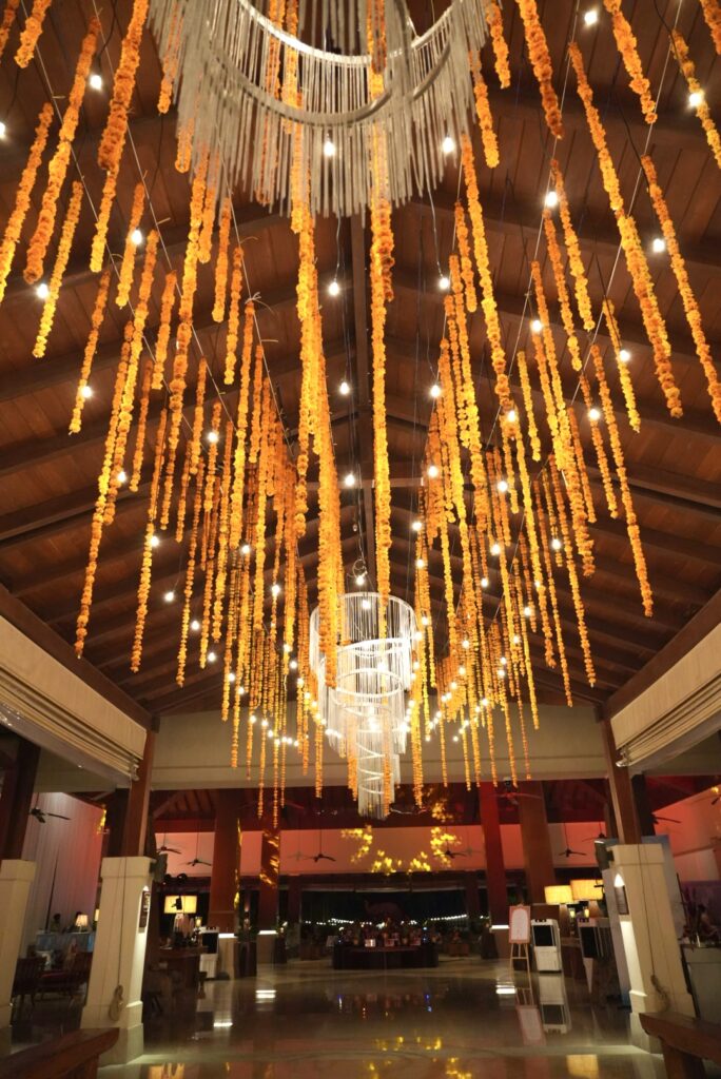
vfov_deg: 73.7
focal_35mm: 24
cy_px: 540
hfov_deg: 53.2
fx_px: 720
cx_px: 360
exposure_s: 1/160
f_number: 4
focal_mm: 24
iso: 8000
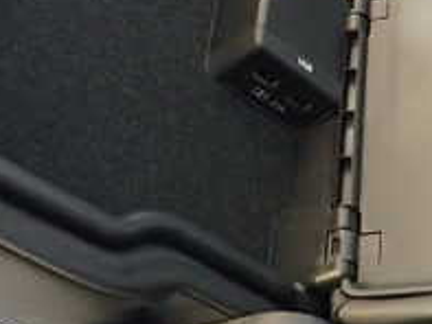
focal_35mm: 76
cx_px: 360
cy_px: 57
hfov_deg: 25.1
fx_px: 949
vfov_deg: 19.2
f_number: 2
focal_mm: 4.5
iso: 500
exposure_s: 1/30
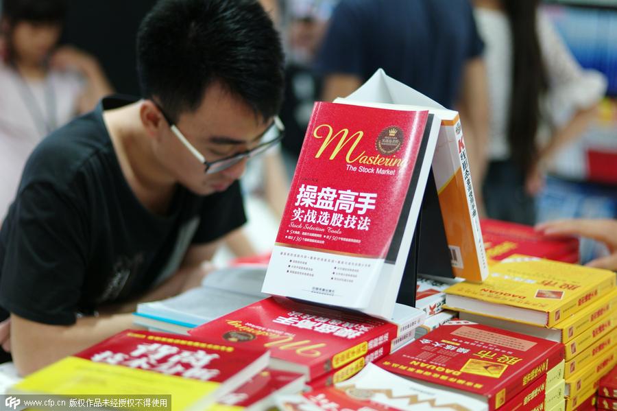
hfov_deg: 54.5
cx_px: 308
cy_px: 206
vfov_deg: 37.8
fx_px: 600
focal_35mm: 35
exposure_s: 1/90
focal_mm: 35
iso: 640
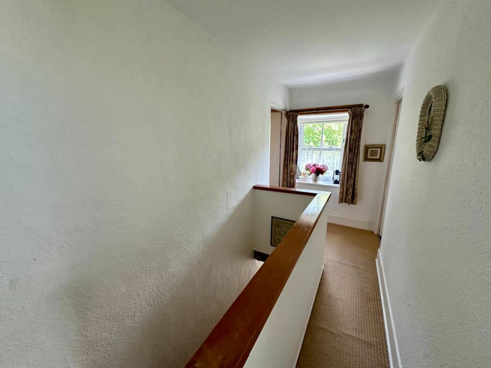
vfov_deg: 85.7
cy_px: 184
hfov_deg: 102.1
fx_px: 199
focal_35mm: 14
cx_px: 246
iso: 200
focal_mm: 2.22
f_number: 2.2
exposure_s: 1/99
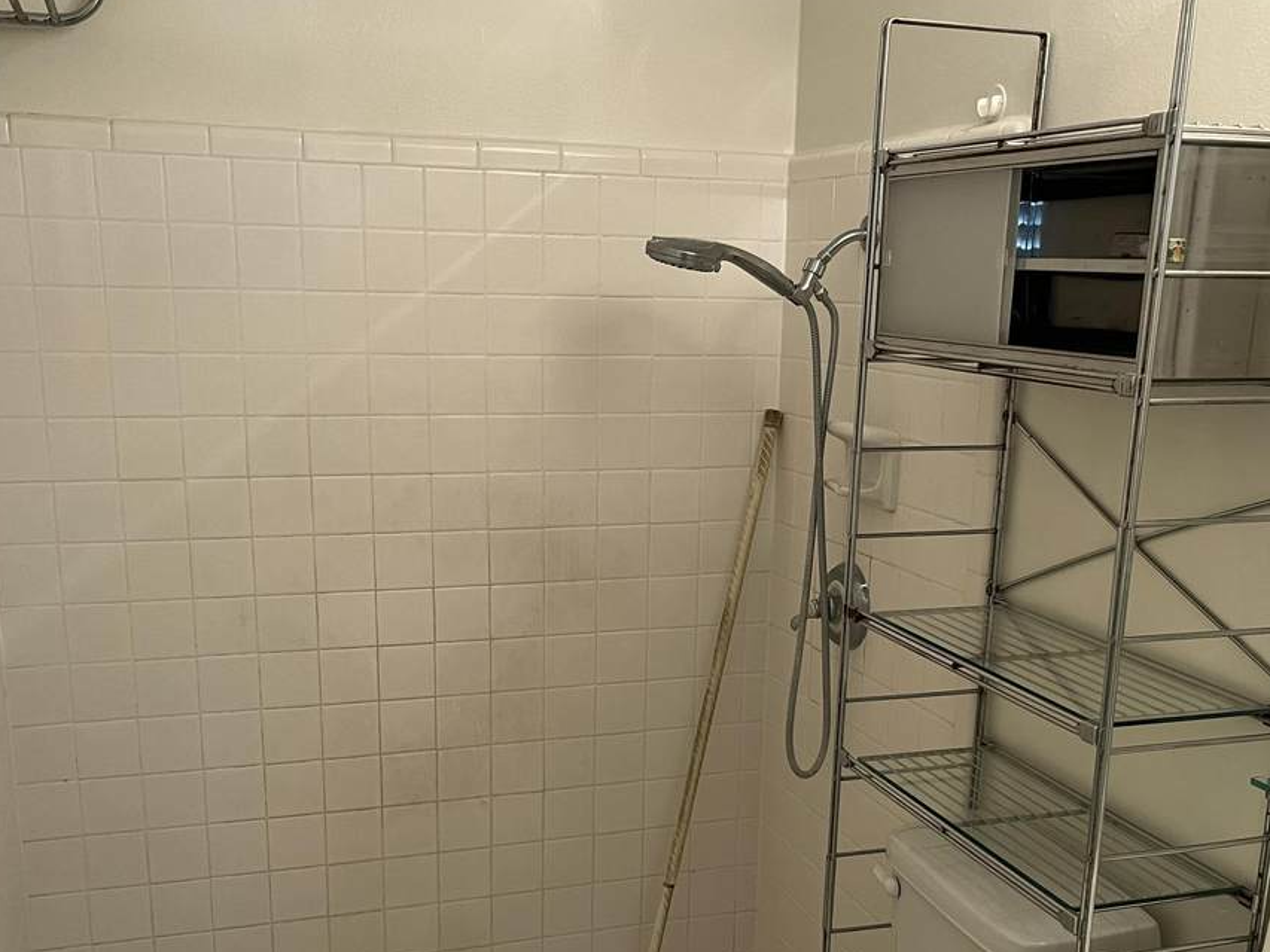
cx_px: 651
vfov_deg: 36.4
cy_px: 650
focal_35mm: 39
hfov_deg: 47.9
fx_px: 1431
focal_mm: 5.1
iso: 125
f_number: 1.6
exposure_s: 1/60
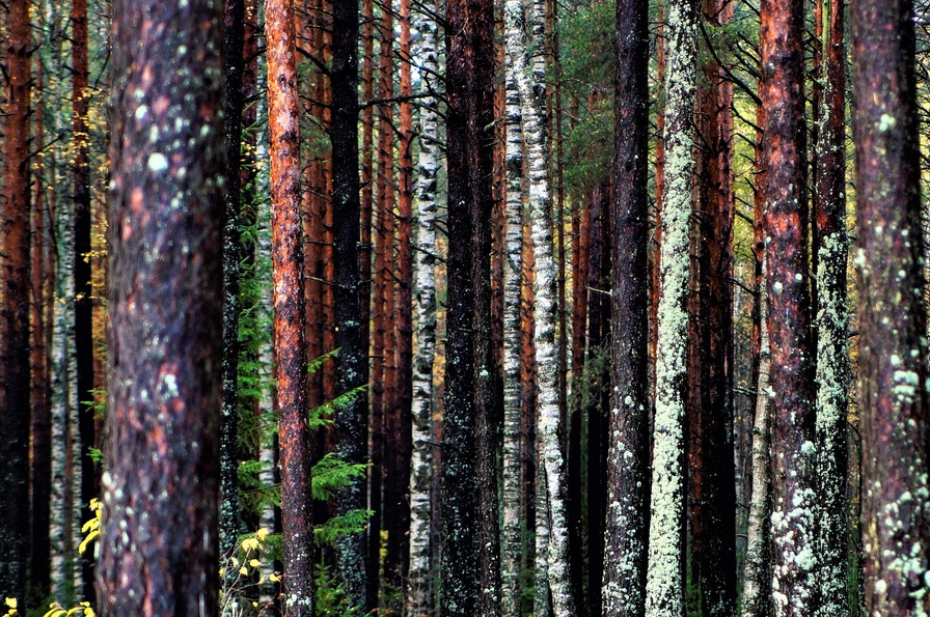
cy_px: 449
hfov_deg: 11.7
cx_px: 645
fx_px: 4535
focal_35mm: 176
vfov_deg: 7.8
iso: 200
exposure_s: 1/80
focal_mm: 75
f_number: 2.8
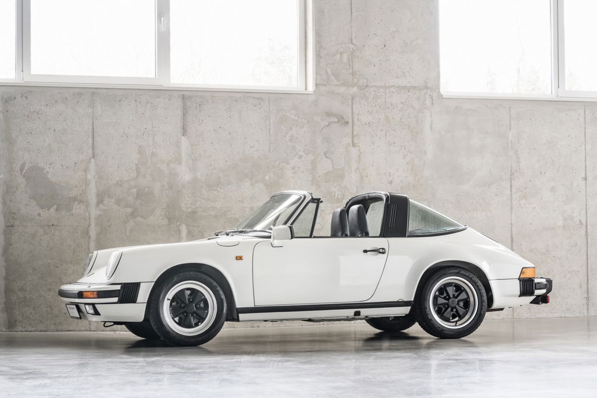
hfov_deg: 23.9
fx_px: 1410
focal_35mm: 85
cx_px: 298
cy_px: 199
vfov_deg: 16.1
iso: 50
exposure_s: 1.3
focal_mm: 85
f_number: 8
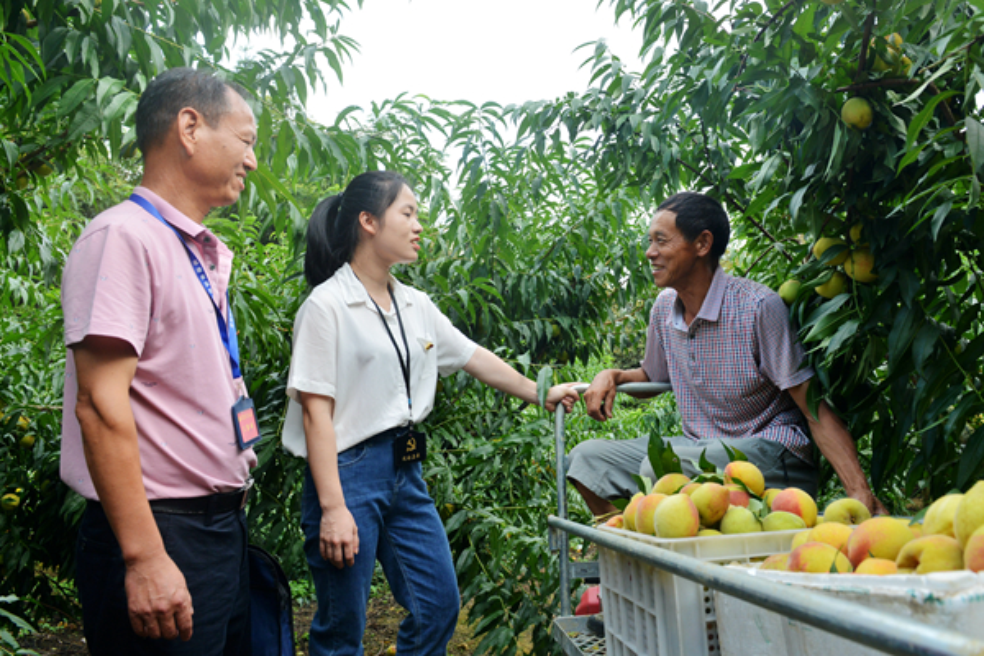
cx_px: 492
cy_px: 328
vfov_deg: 53.1
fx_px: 656
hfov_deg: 73.7
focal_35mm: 24
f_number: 6.3
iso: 500
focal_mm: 24
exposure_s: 1/160
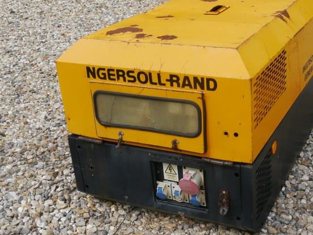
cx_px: 199
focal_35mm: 52
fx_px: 470
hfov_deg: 36.5
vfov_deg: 28.1
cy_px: 113
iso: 160
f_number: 6.3
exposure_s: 1/320
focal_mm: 14
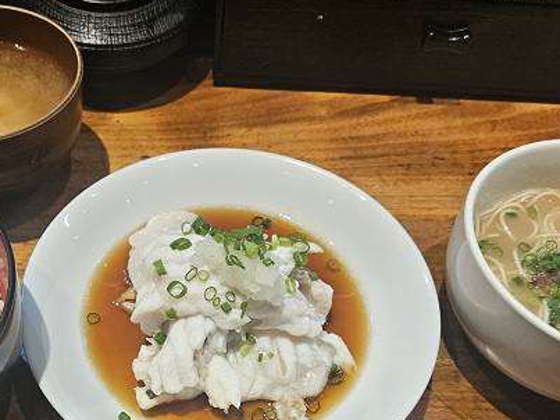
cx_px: 200
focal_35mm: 40
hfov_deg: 46.3
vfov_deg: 34.7
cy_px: 344
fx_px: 647
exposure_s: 1/120
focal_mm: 5.4
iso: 200
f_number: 1.8
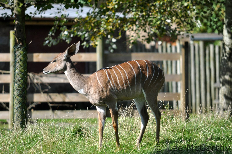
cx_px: 116
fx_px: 2897
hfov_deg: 4.6
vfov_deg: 3.0
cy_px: 77
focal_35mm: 450
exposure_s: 1/2000
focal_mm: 300
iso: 800
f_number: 5.6
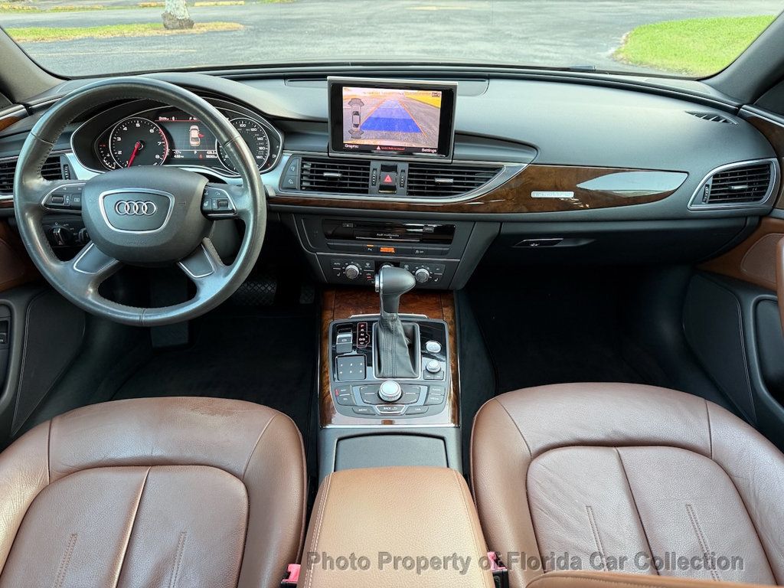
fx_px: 544
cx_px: 392
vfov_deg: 56.8
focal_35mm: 24
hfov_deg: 71.6
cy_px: 294
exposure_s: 1/60
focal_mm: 6.76
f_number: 1.78
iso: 200
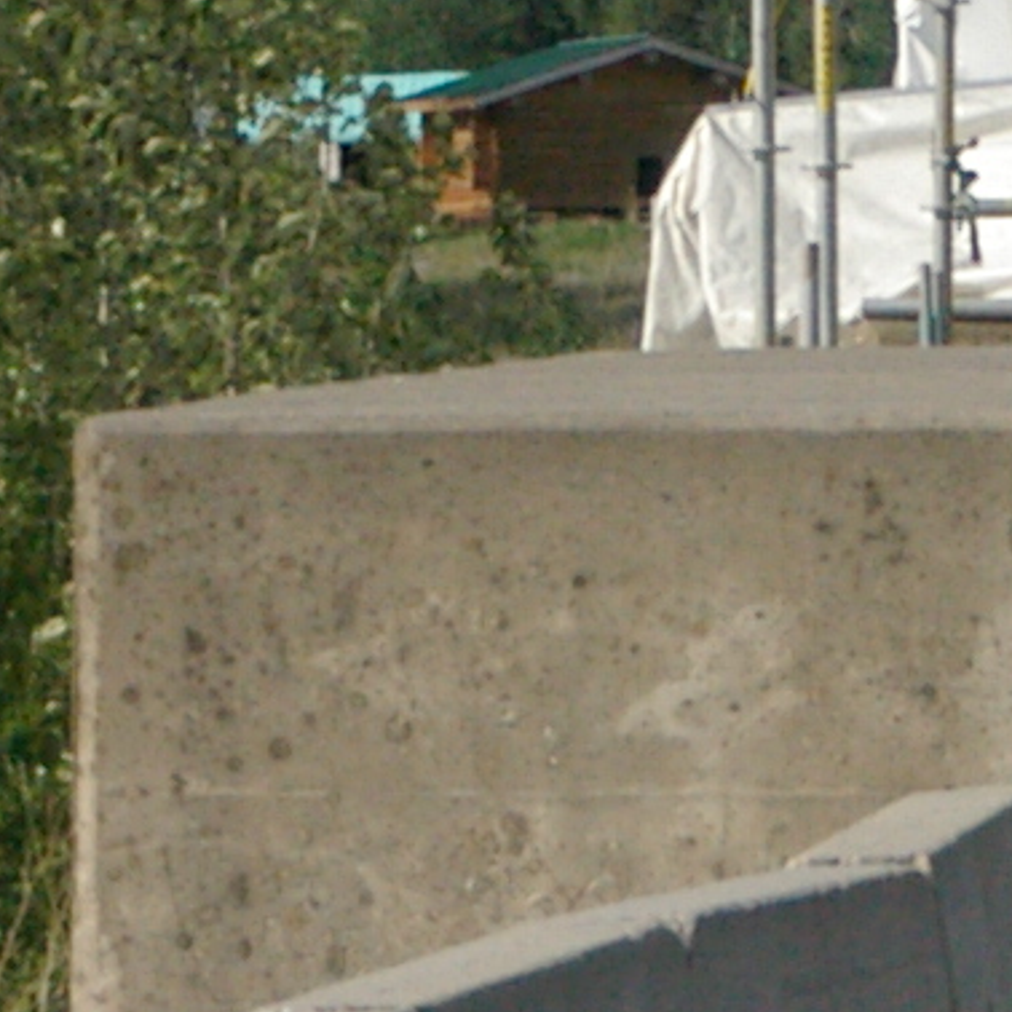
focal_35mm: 659
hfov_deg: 2.6
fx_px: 21809
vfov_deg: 2.7
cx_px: 2203
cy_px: 147
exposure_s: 1/1500
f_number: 9.5
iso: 800
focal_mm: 65
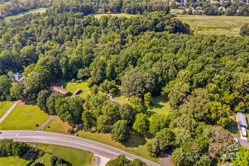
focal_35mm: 22
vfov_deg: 57.2
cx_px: 124
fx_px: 152
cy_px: 83
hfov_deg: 78.6
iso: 100
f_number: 2.8
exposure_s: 1/400
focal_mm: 8.38
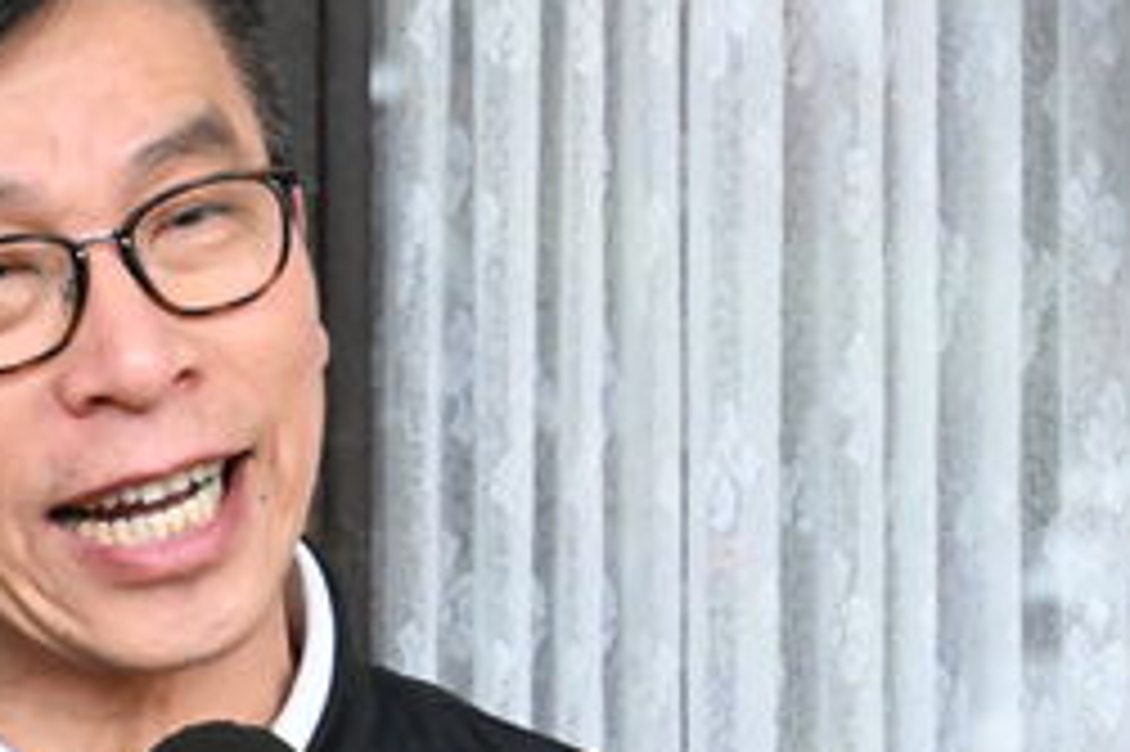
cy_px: 495
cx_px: 95
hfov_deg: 4.1
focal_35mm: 502
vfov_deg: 2.7
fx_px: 15746
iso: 20000
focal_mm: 140
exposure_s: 1/250
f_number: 8
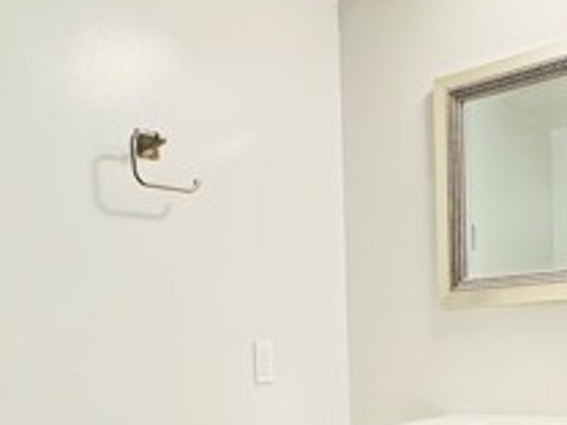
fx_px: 704
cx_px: 305
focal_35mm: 43
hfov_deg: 43.8
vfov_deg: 31.6
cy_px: 403
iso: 500
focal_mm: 2.22
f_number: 2.2
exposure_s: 1/60
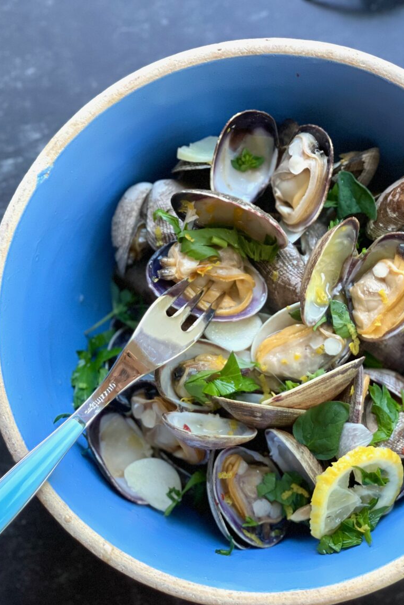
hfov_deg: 15.3
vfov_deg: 22.9
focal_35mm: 89
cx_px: 293
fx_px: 1498
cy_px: 303
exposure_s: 1/81
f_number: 2.2
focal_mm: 7.5
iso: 250
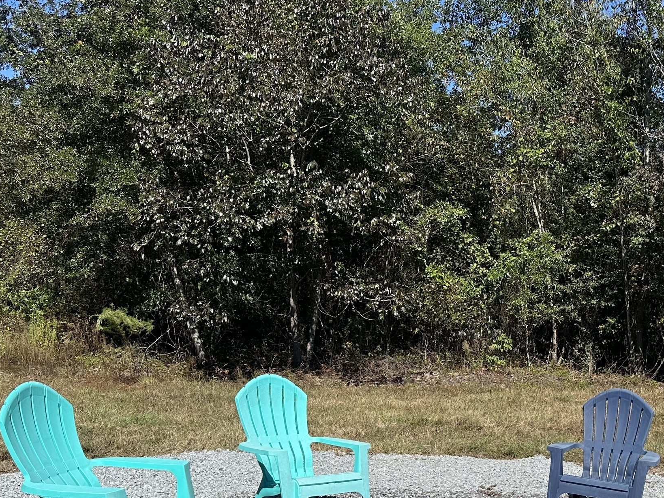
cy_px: 336
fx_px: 863
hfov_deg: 40.7
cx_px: 508
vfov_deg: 31.9
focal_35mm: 45
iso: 80
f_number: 1.78
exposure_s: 1/4348
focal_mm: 6.86
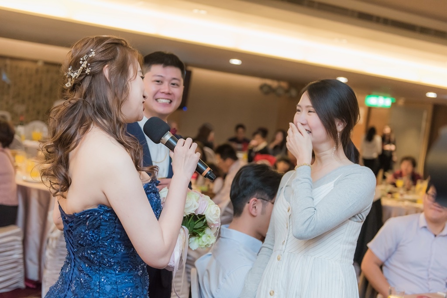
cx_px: 224
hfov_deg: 39.6
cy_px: 149
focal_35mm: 50
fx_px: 621
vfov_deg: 27.0
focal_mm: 50
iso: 2000
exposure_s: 1/200
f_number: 3.2
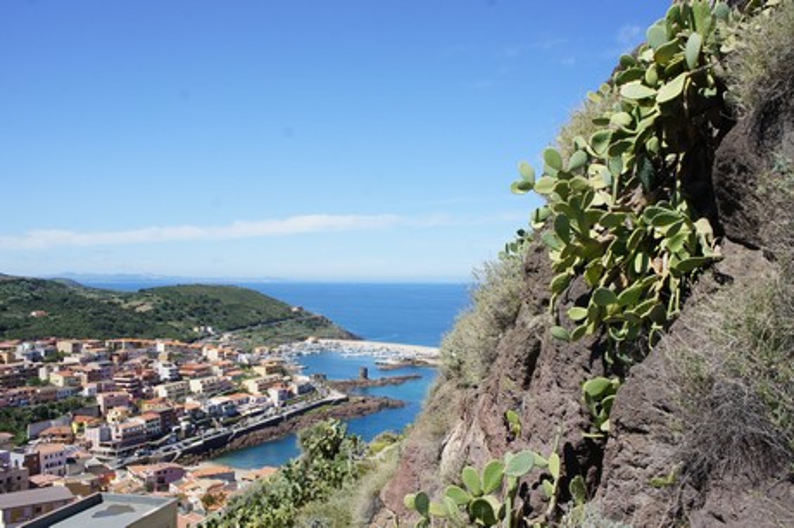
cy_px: 264
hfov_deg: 51.3
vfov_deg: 35.4
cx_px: 397
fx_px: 826
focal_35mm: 38
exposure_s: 1/200
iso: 200
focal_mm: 25
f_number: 11
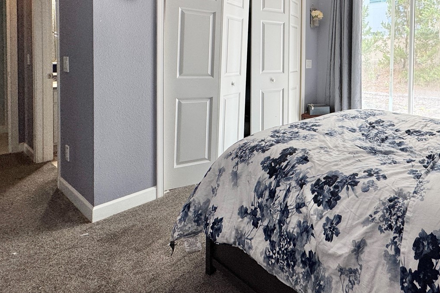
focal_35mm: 23
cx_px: 325
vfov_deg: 52.2
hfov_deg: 71.4
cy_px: 66
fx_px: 281
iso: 125
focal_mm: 2.22
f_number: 2.2
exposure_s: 1/120
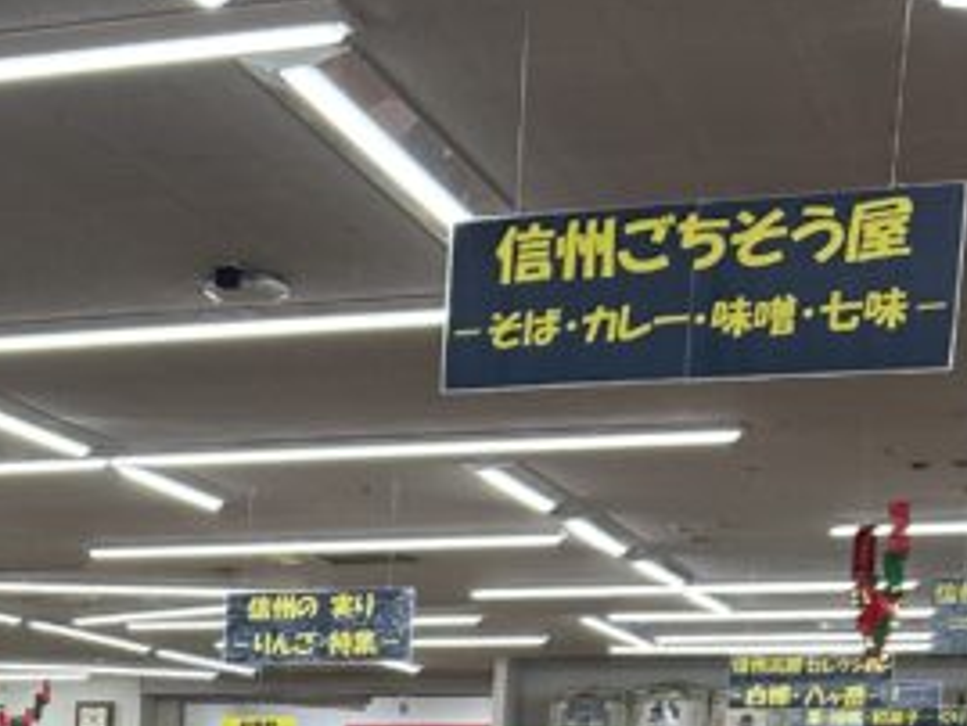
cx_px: -266
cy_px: 1161
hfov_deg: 18.5
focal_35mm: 99
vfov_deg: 13.8
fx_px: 2767
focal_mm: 5.7
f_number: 1.5
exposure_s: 1/157
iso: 50
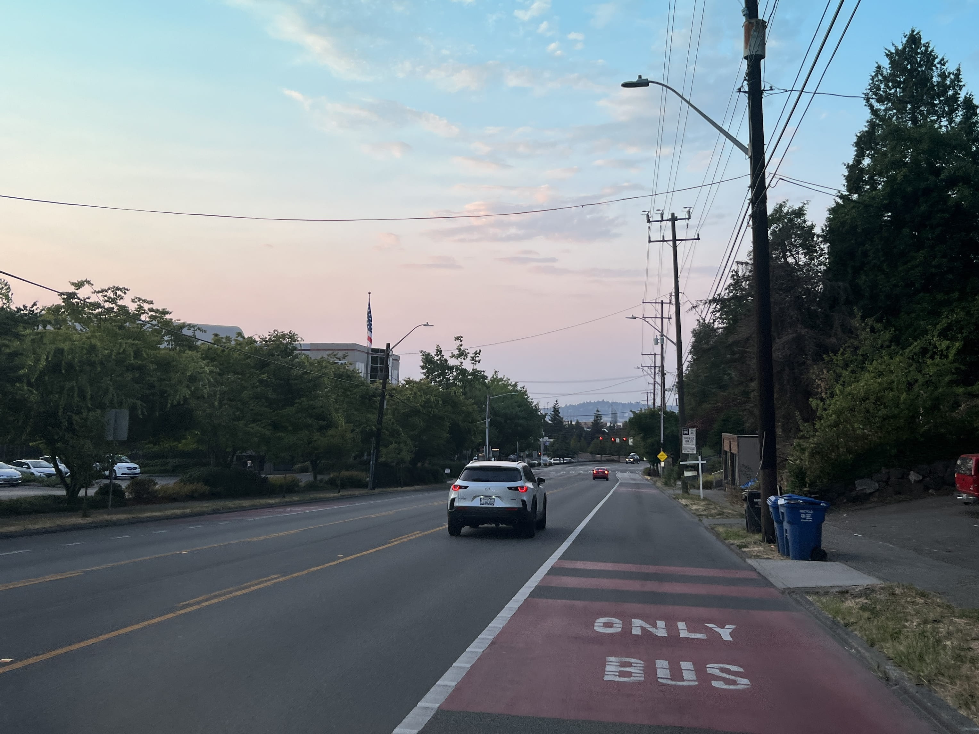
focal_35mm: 26
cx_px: 490
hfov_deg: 67.3
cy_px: 367
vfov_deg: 53.1
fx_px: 735
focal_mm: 5.7
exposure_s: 1/448
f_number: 1.5
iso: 50
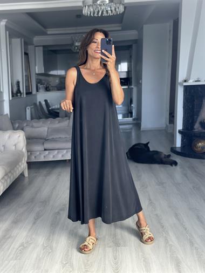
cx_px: 102
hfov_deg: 30.3
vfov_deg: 39.6
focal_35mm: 48
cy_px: 136
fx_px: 379
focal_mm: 6.86
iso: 125
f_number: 1.78
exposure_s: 1/123
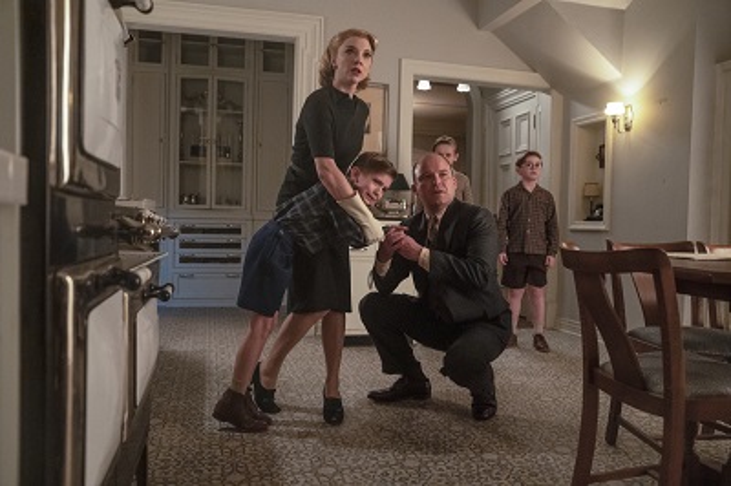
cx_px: 366
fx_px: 588
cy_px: 243
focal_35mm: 29
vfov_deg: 44.9
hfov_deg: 63.7
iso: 8000
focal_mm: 29
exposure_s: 1/100
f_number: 3.5
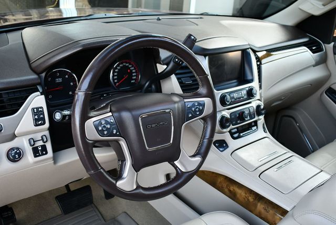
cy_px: 112
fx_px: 336
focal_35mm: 36
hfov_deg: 53.1
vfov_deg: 36.9
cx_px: 168
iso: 800
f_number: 3.5
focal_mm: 18
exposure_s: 1/250
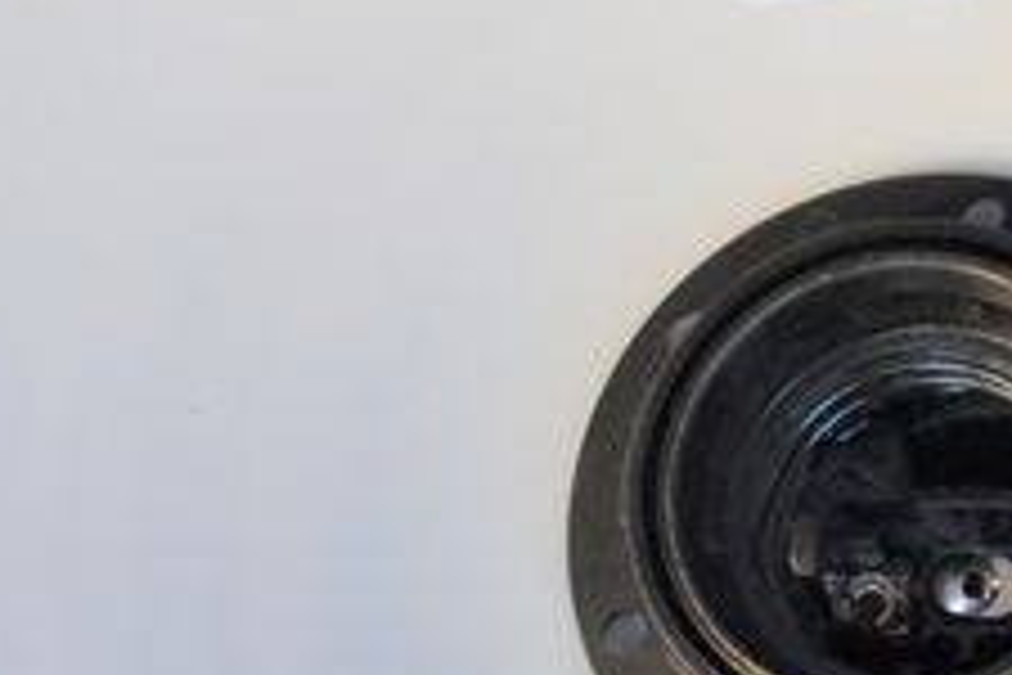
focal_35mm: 418
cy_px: 270
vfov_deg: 3.3
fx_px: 11750
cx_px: 279
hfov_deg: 4.9
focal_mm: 58
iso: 1000
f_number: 5
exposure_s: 1/125
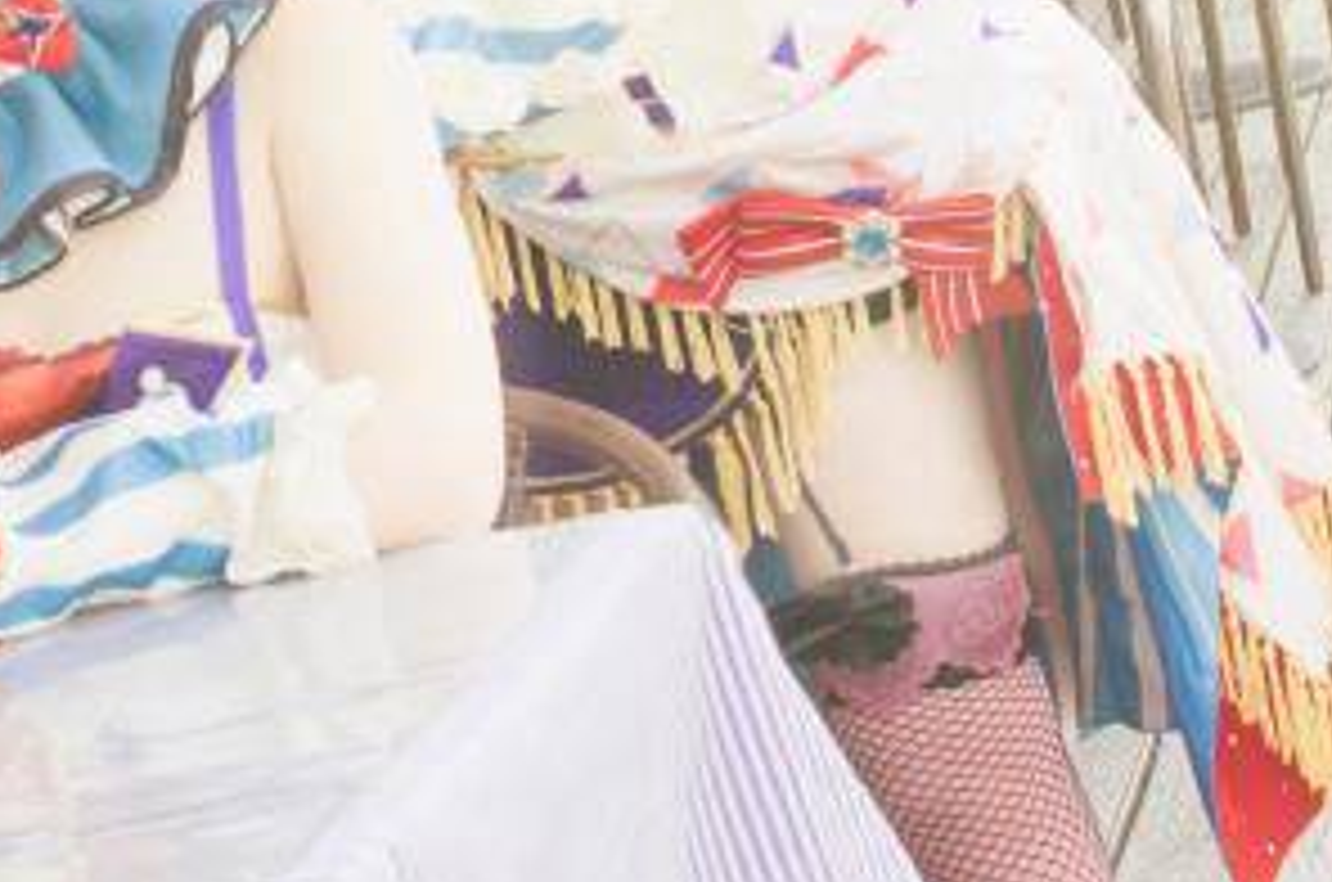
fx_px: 5890
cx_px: 212
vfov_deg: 8.5
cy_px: -126
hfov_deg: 12.8
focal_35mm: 160
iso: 125
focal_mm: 35
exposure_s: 1/80
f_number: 8
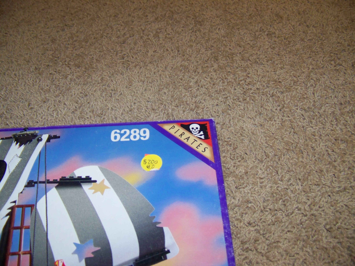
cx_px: 178
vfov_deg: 39.7
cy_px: 133
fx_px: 369
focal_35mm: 36
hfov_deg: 51.4
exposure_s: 1/30
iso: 200
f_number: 2.8
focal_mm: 5.85
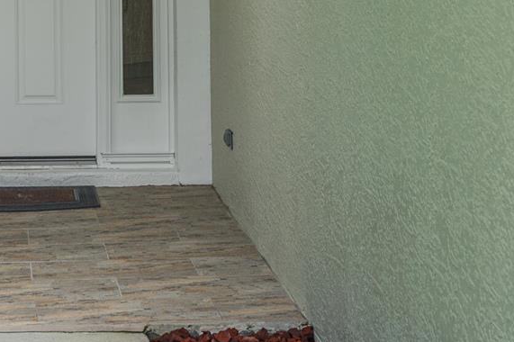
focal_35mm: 122
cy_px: -163
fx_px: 1741
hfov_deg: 16.5
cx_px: 27
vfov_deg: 10.8
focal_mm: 34
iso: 100
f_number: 6.3
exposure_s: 1/200
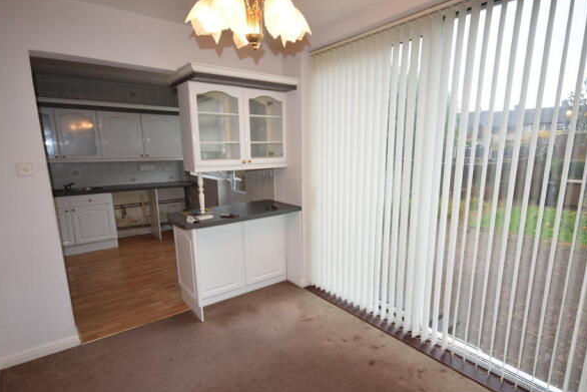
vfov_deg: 63.7
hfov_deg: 86.0
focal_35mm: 19
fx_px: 314
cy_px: 213
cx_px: 303
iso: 720
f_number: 5.6
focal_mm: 11.5
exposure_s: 1/125
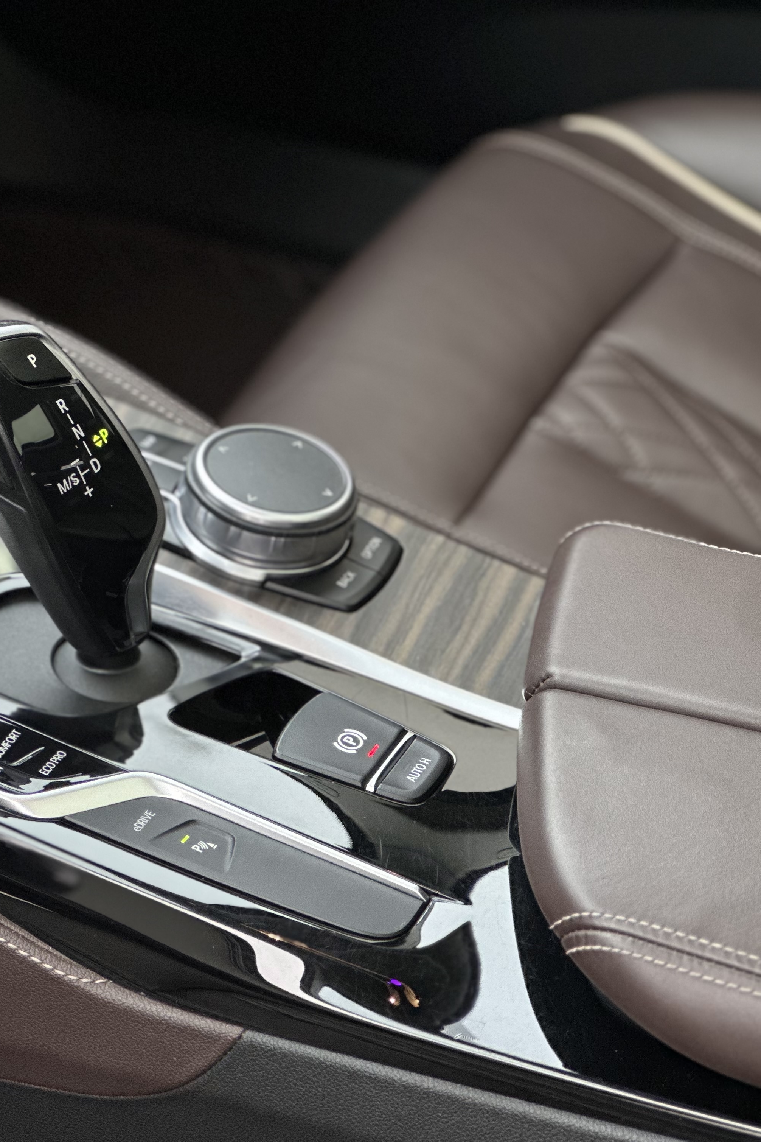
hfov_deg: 12.7
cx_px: 110
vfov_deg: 19.1
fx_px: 3393
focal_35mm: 107
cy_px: 571
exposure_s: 1/50
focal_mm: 9
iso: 125
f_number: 2.8
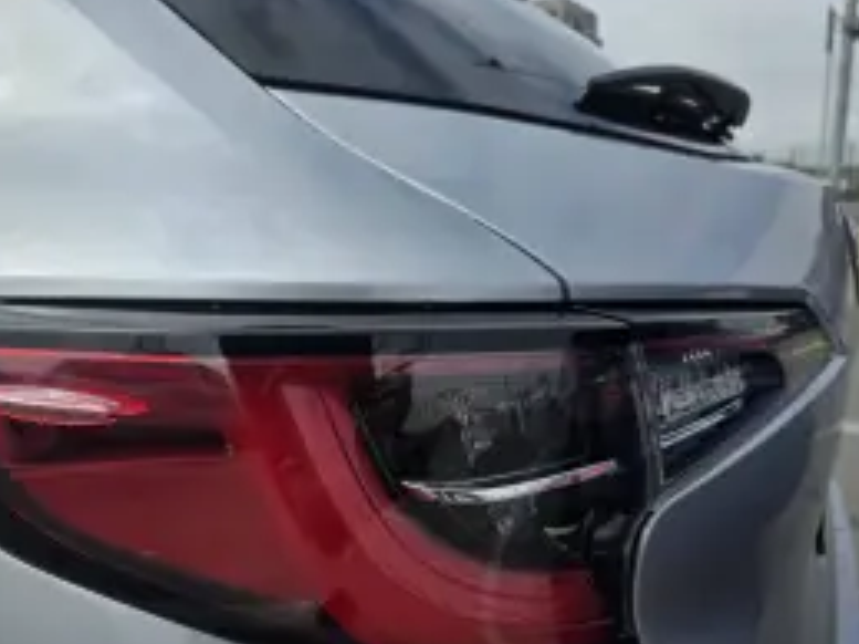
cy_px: 398
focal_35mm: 32
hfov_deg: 56.6
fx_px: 794
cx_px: 368
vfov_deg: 43.8
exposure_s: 1/6150
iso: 80
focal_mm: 6.3
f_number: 1.7
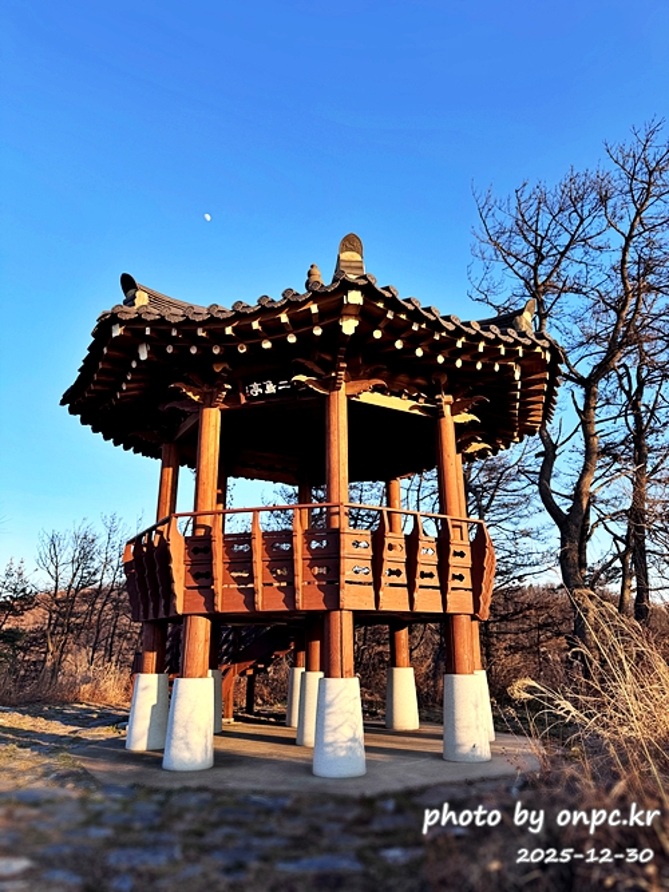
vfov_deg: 71.6
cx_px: 334
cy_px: 446
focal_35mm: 24
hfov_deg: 56.8
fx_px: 619
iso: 80
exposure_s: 1/1215
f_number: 1.78
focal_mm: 6.76
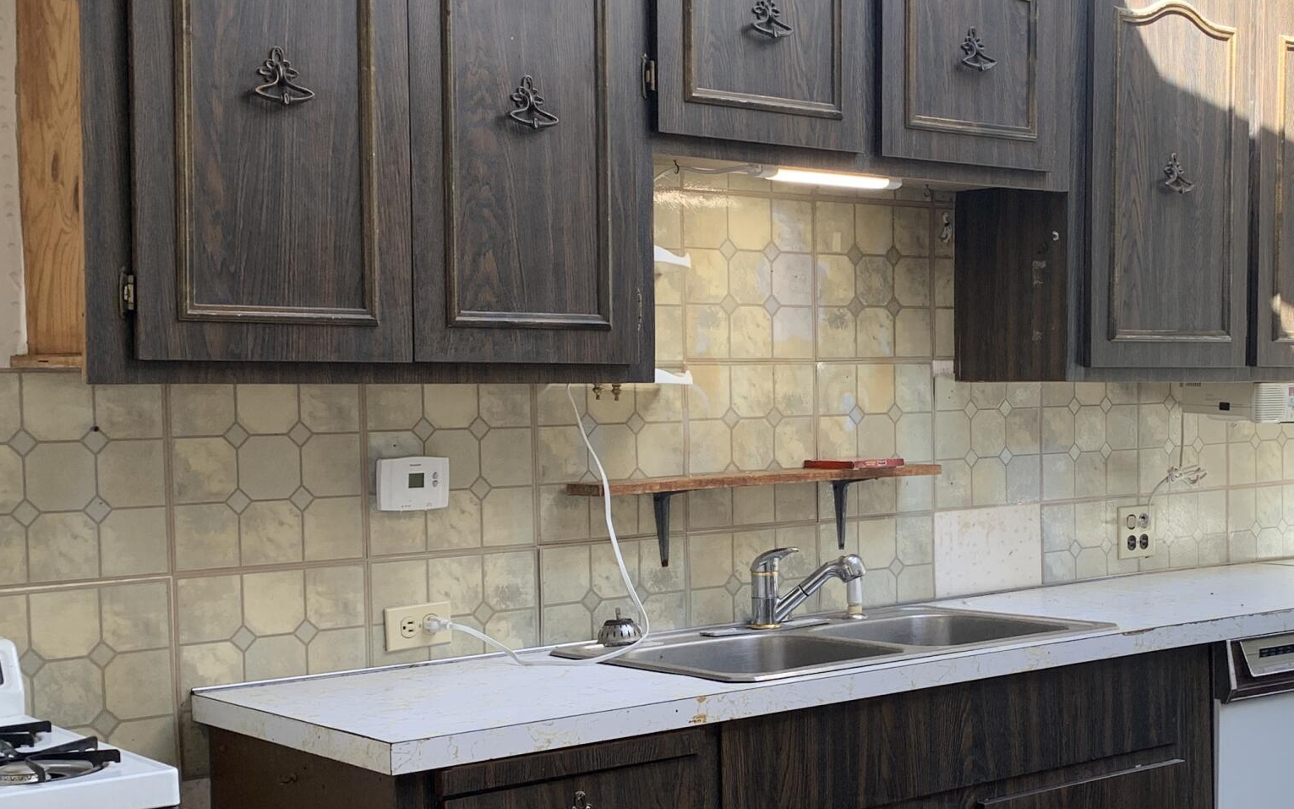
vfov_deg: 23.9
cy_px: 516
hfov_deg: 37.0
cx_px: 906
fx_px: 1904
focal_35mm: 54
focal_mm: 4.25
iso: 40
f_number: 1.8
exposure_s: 1/122
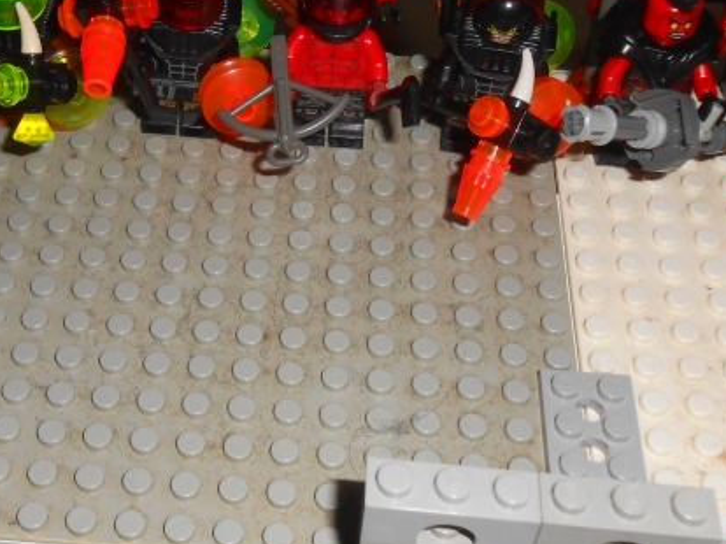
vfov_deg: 25.1
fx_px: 1216
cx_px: 246
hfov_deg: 33.0
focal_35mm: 58
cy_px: 197
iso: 200
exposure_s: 1/25
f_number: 11.9
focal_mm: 5.3
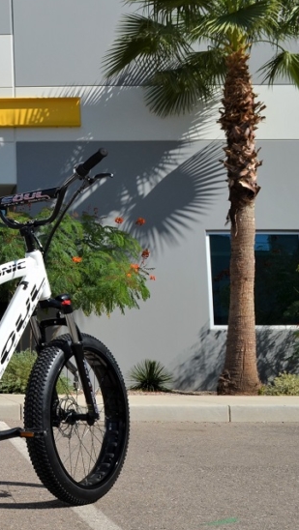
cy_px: 251
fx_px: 746
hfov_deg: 19.6
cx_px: -157
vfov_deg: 39.1
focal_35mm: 53
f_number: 9
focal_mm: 18
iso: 100
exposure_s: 1/400
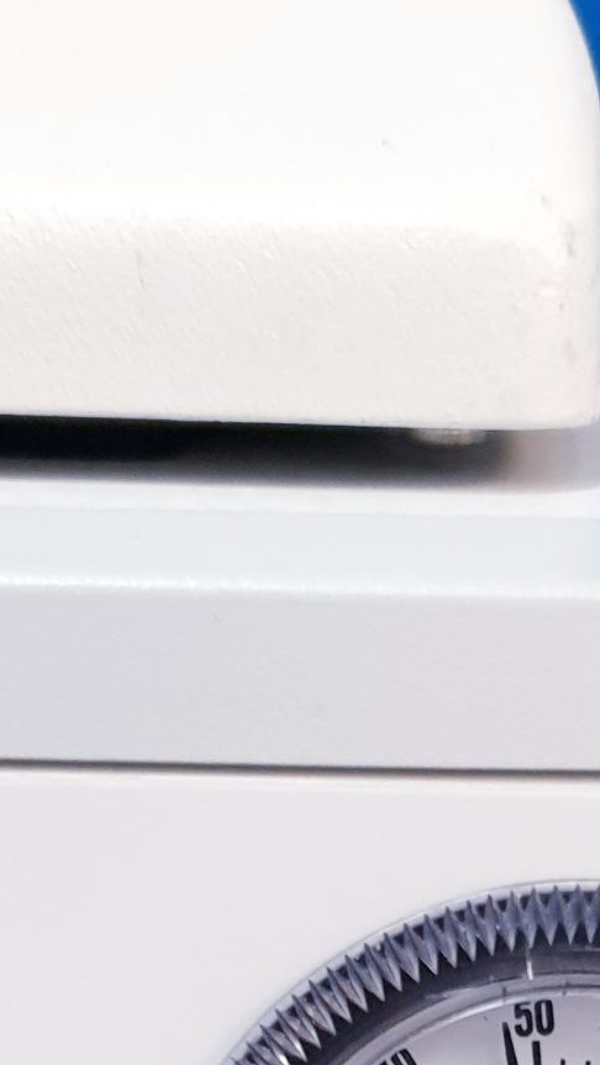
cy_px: 1307
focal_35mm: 84
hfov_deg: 14.4
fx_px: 2374
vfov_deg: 23.0
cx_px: 416
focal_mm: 4.3
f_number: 1.5
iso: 160
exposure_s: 1/50
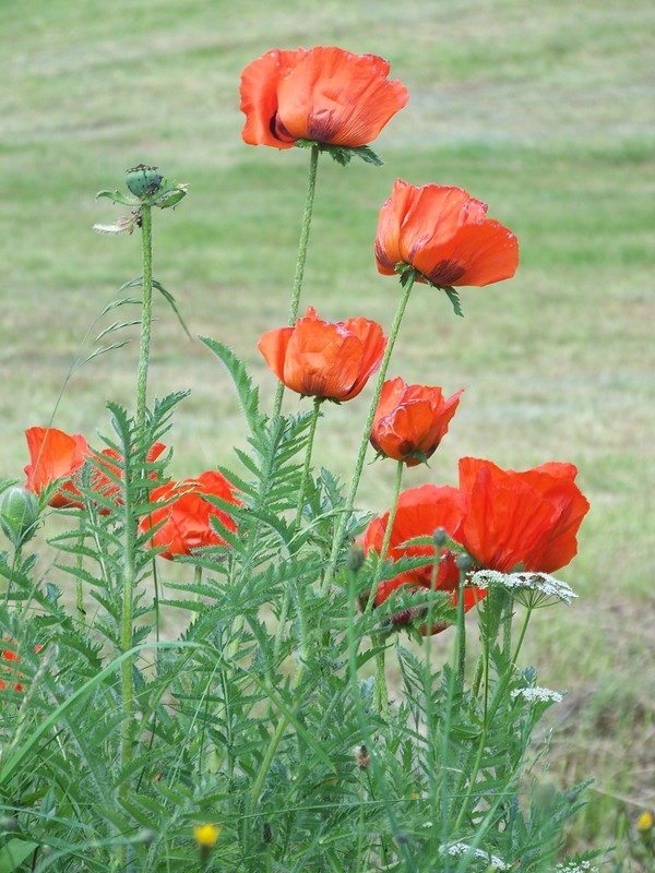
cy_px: 436
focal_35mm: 234
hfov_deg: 6.4
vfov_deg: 8.5
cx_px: 328
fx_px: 5904
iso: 64
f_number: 3.6
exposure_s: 1/100
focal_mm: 37.4
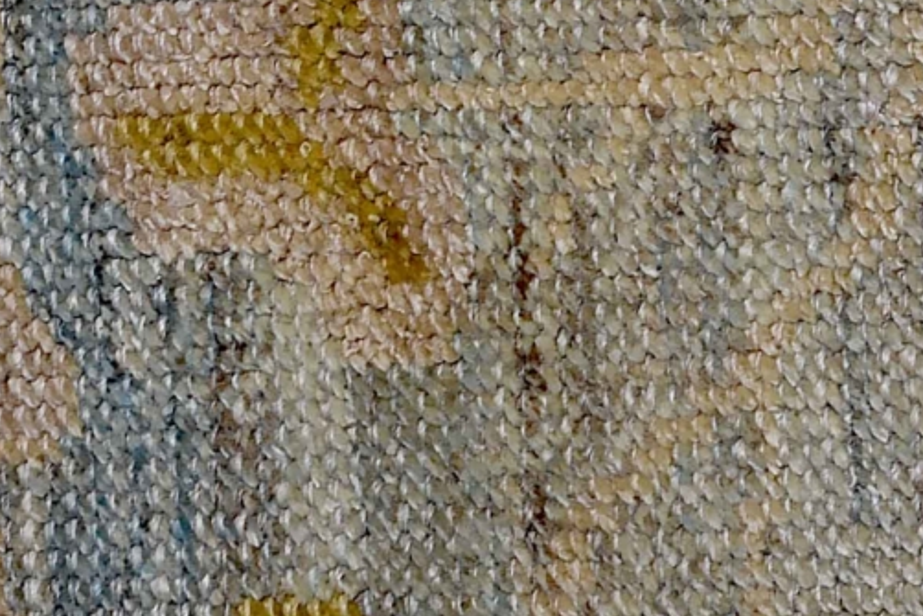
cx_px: 489
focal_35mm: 255
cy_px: -38
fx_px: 6539
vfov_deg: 5.4
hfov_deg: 8.1
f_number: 7.1
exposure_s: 1/125
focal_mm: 50
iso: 100
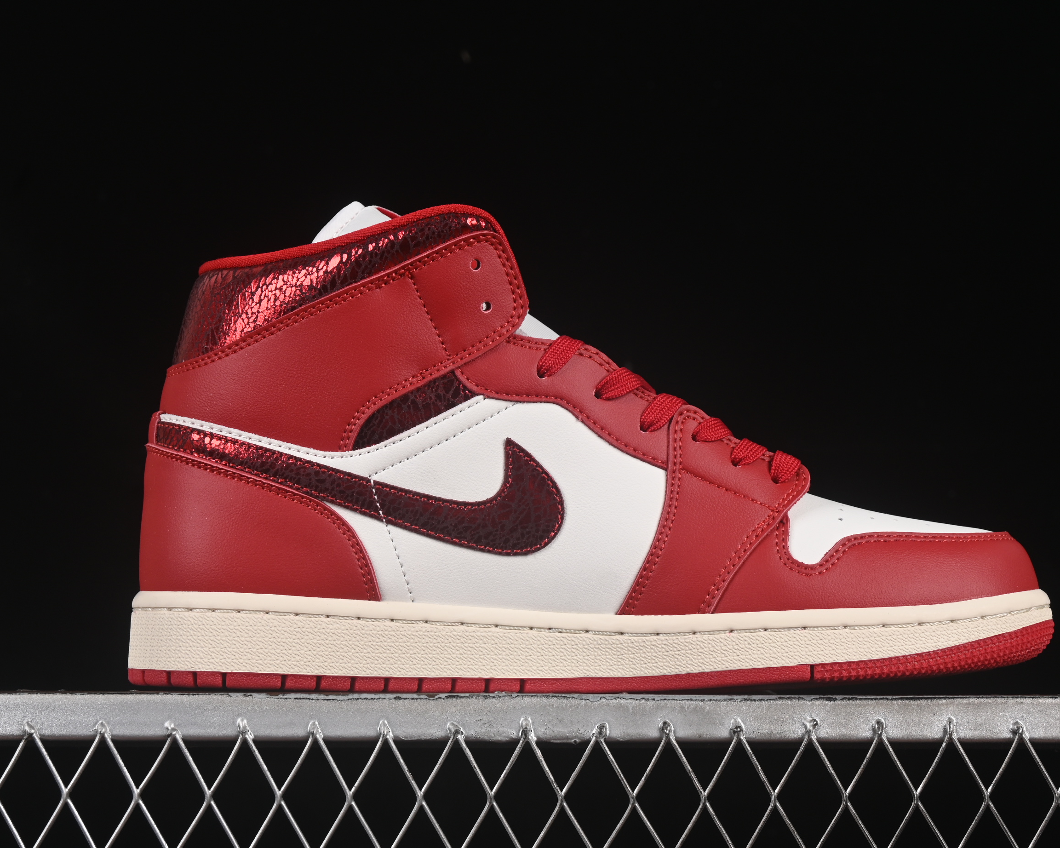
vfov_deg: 18.1
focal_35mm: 85
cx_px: 588
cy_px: 424
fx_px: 2667
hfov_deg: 22.5
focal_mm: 50
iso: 160
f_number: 8
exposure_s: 1/60
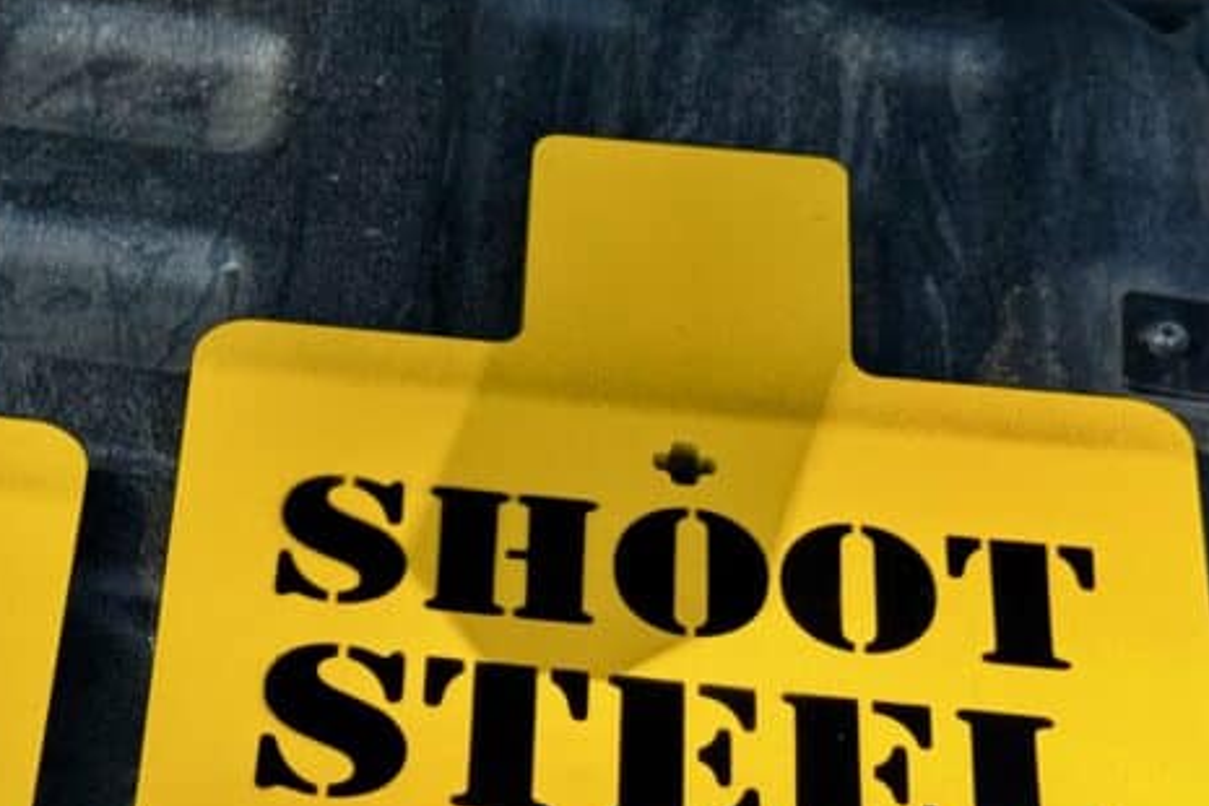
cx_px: 47
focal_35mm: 110
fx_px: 3694
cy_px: 887
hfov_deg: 18.2
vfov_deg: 12.2
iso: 64
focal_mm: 6.76
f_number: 1.78
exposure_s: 1/1339
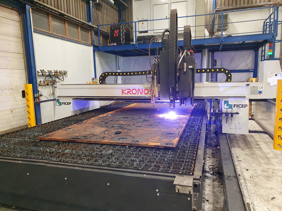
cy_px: 106
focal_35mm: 26
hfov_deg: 67.3
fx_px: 212
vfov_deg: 53.1
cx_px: 141
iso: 640
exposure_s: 1/50
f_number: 2.4
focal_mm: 4.32
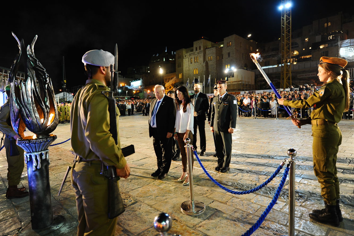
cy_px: 114
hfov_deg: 78.6
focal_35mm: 22
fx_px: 216
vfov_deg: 57.2
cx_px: 173
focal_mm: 21
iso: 1000
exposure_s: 1/80
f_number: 2.8
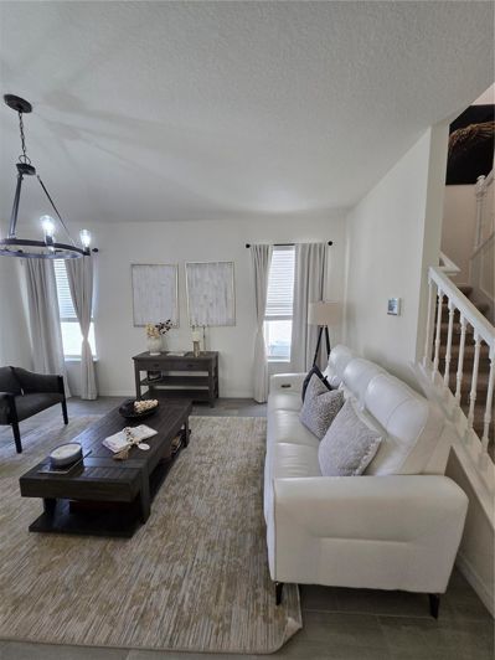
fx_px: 248
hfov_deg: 89.9
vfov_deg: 106.2
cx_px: 248
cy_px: 330
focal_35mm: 13
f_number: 2.2
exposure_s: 1/60
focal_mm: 1.7
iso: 80
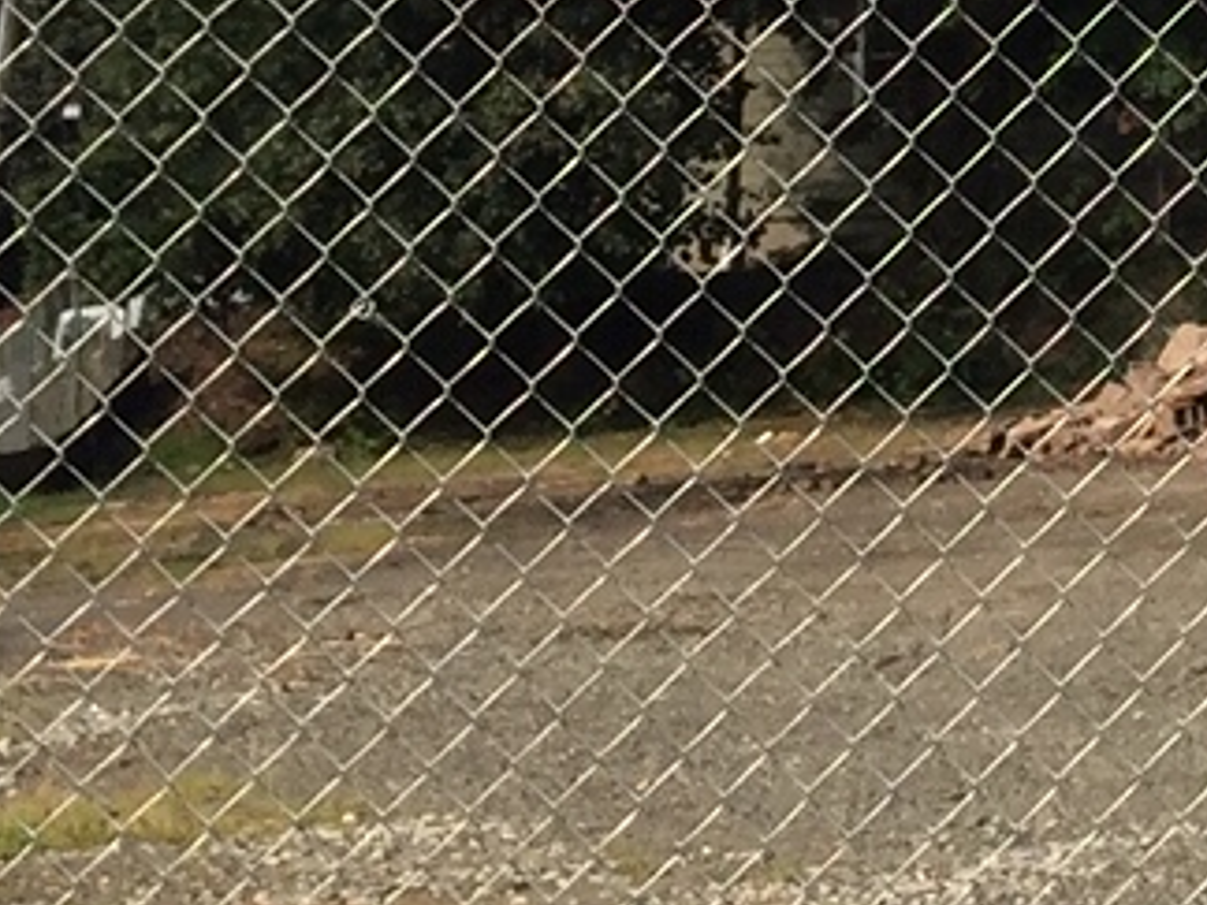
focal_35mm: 146
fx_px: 5091
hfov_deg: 12.0
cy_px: -268
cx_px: 2433
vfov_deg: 10.0
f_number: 2.2
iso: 32
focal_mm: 4.15
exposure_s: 1/1276
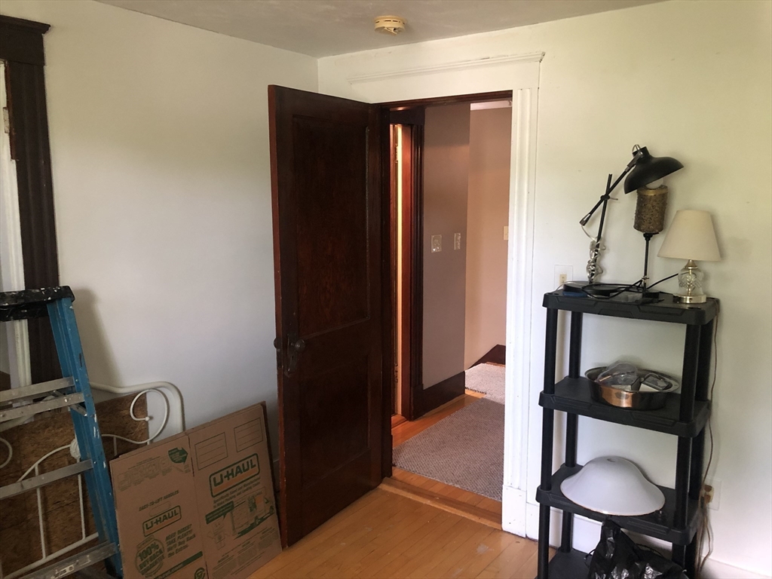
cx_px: 386
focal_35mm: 28
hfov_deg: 63.4
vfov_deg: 49.7
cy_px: 290
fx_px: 624
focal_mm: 3.99
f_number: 1.8
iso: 100
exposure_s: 1/10
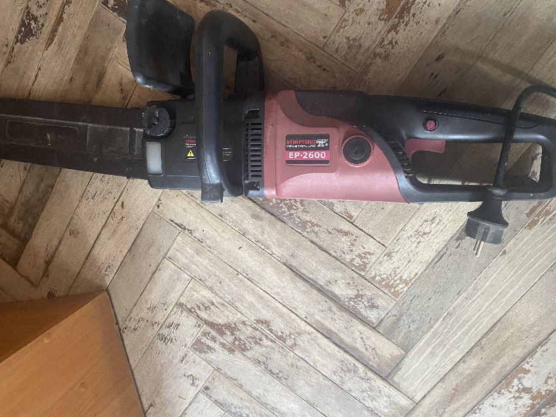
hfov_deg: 61.6
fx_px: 466
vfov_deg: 48.2
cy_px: 196
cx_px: 262
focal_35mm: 29
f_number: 1.8
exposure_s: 1/40
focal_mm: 4.25
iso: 500
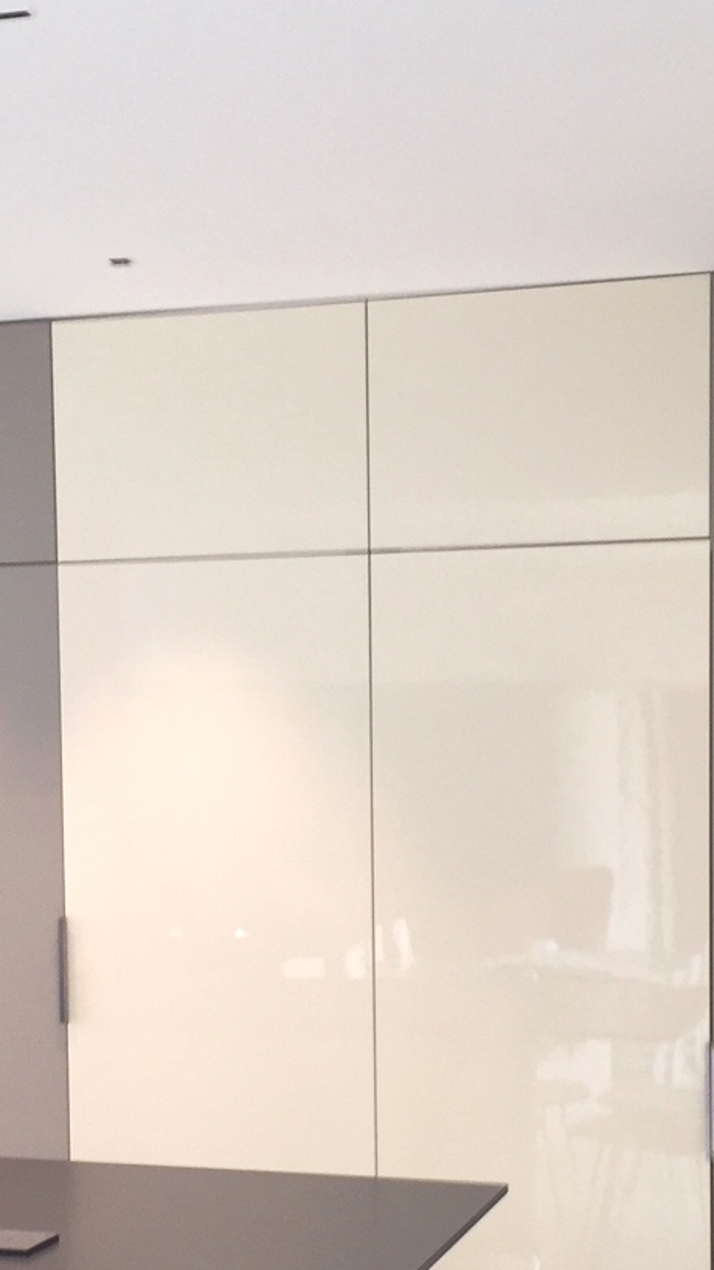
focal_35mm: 63
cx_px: 318
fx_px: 2121
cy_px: 904
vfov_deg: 32.9
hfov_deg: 19.1
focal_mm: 4.15
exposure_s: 1/100
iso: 50
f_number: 2.2
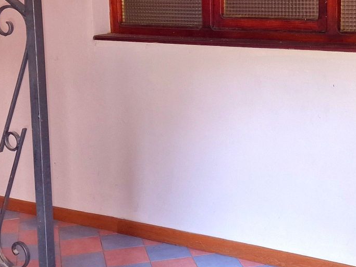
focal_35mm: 69
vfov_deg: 21.1
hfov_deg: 27.9
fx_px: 709
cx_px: 245
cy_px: 55
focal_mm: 6.4
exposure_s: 1/100
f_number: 1.8
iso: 640
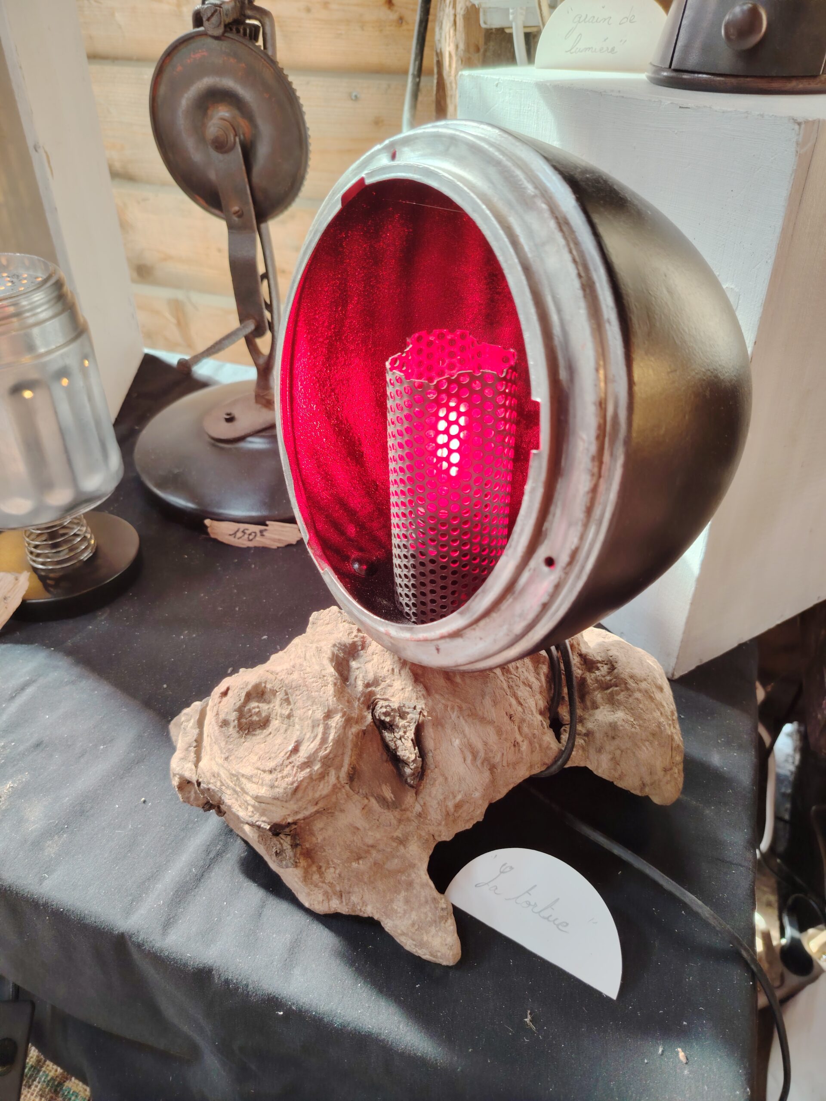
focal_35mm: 24
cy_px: 550
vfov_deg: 71.6
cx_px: 413
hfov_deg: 56.8
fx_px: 764
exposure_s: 1/33.3
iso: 275
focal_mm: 5.25
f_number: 1.75
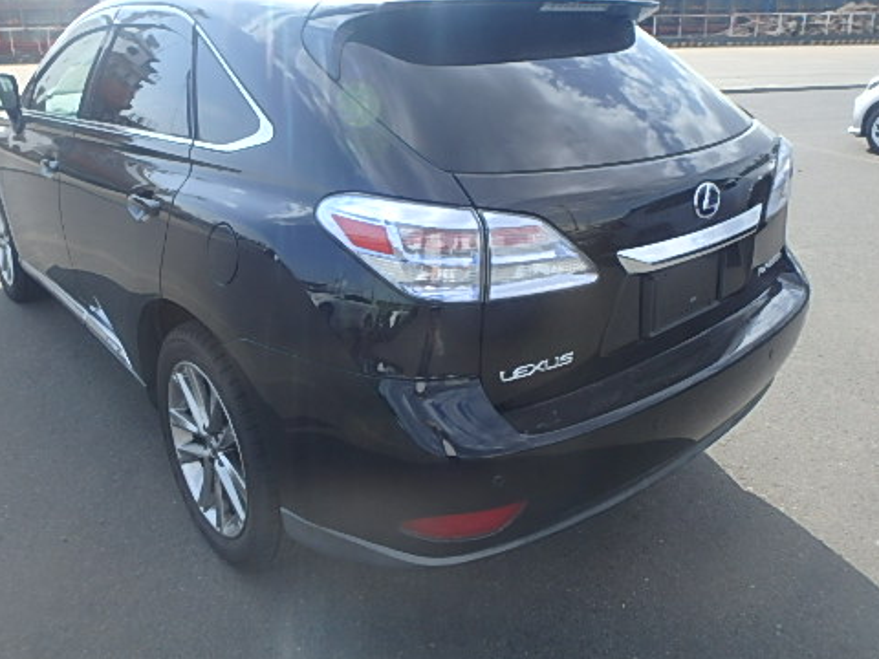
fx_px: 711
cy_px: 269
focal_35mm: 28
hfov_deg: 63.1
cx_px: 374
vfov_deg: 49.5
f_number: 3.5
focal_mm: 3.7
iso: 125
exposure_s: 1/400
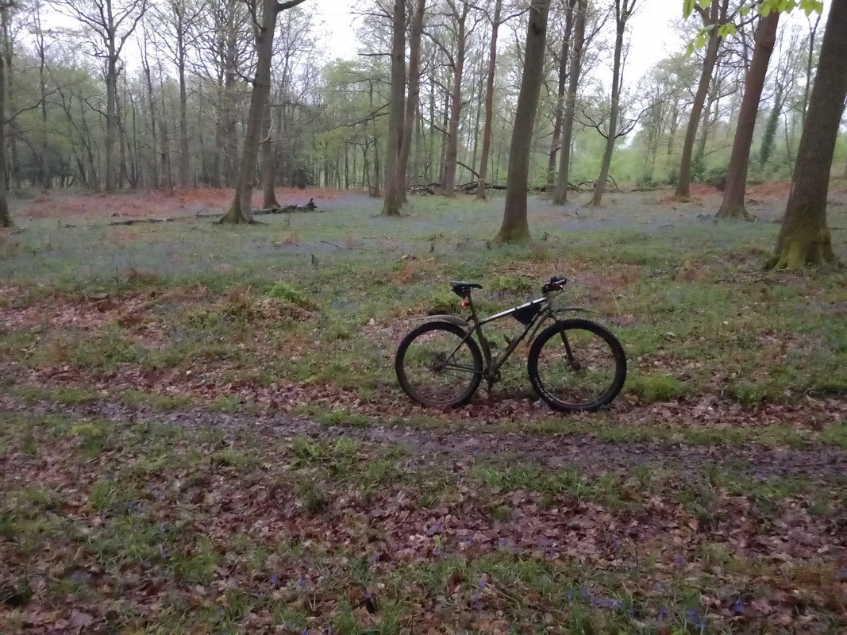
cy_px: 318
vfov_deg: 54.9
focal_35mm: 25
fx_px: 612
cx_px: 424
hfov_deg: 69.4
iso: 800
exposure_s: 1/17
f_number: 2
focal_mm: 4
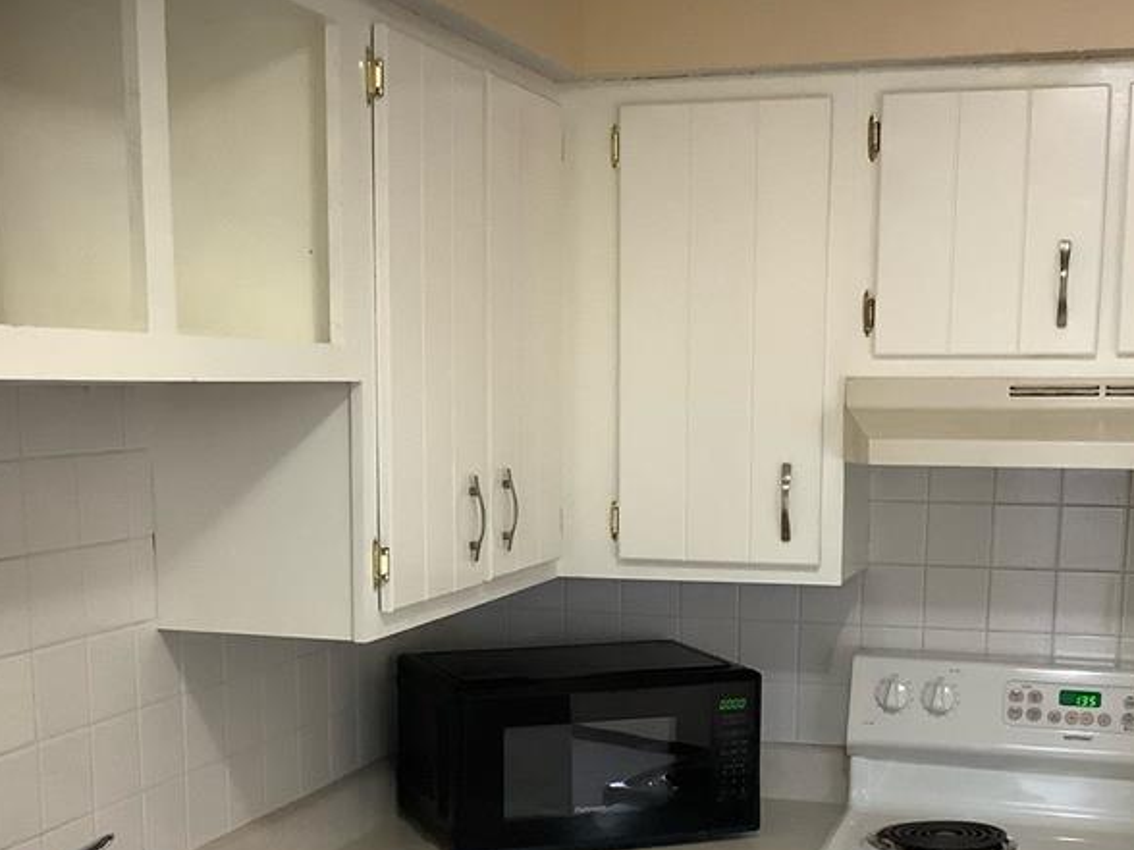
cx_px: 636
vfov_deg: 26.5
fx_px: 1769
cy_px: 694
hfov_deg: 35.5
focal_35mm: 54
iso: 320
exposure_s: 1/60
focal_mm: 3.3
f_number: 2.4
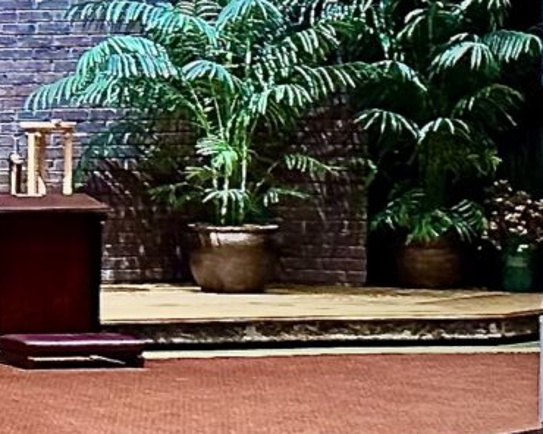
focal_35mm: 162
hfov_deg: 9.0
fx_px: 2603
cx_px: -1227
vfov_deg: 9.5
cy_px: 166
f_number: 1.78
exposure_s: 1/60
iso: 320
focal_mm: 6.86
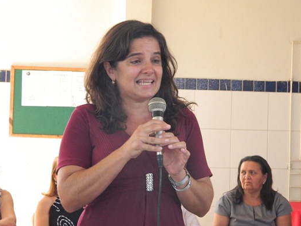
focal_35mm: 127
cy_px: 124
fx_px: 1104
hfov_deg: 15.5
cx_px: 128
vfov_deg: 11.7
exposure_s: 1/125
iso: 400
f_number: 4.5
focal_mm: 18.6
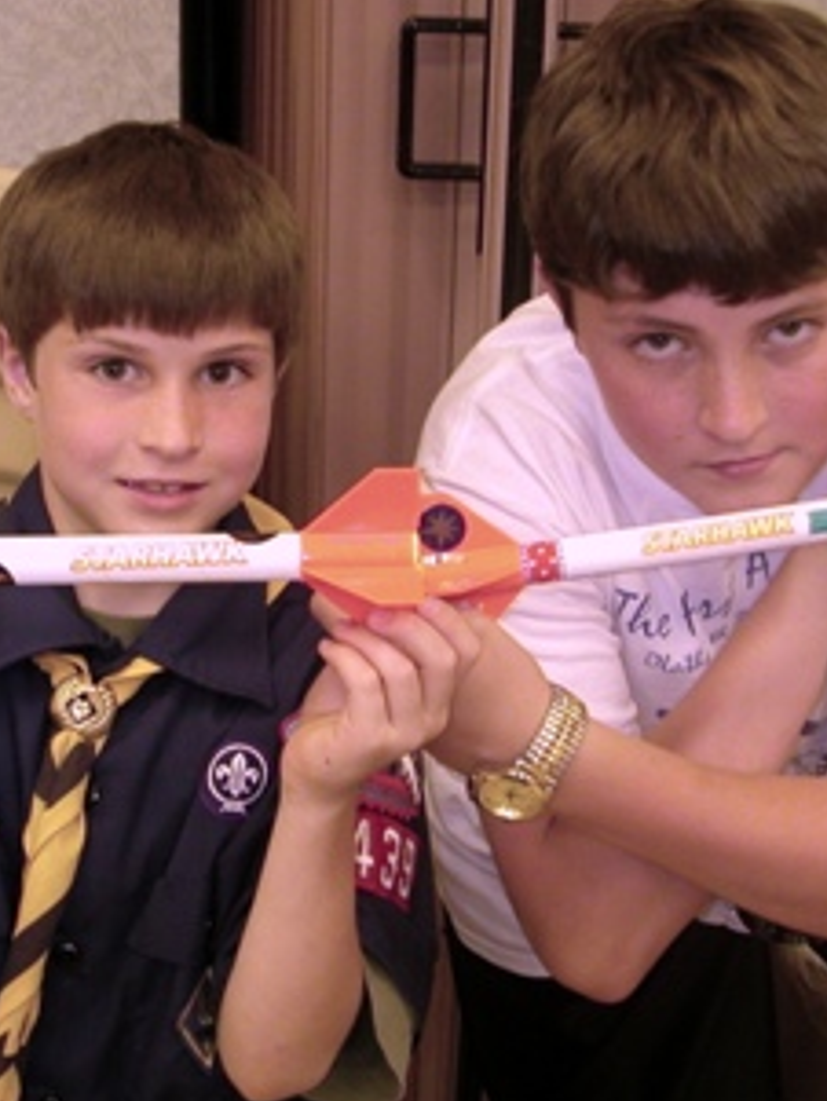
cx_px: 329
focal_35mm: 55
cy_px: 523
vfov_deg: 34.9
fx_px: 1751
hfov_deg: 26.5
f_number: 2.7
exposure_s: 1/16.2
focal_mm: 5.6
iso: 200
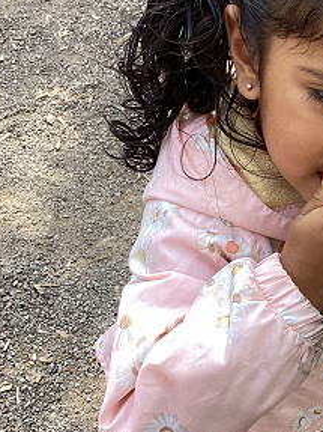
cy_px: 233
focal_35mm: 72
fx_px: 896
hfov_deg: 20.0
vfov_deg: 27.0
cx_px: 288
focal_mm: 3.3
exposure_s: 1/397
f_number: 2.4
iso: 25
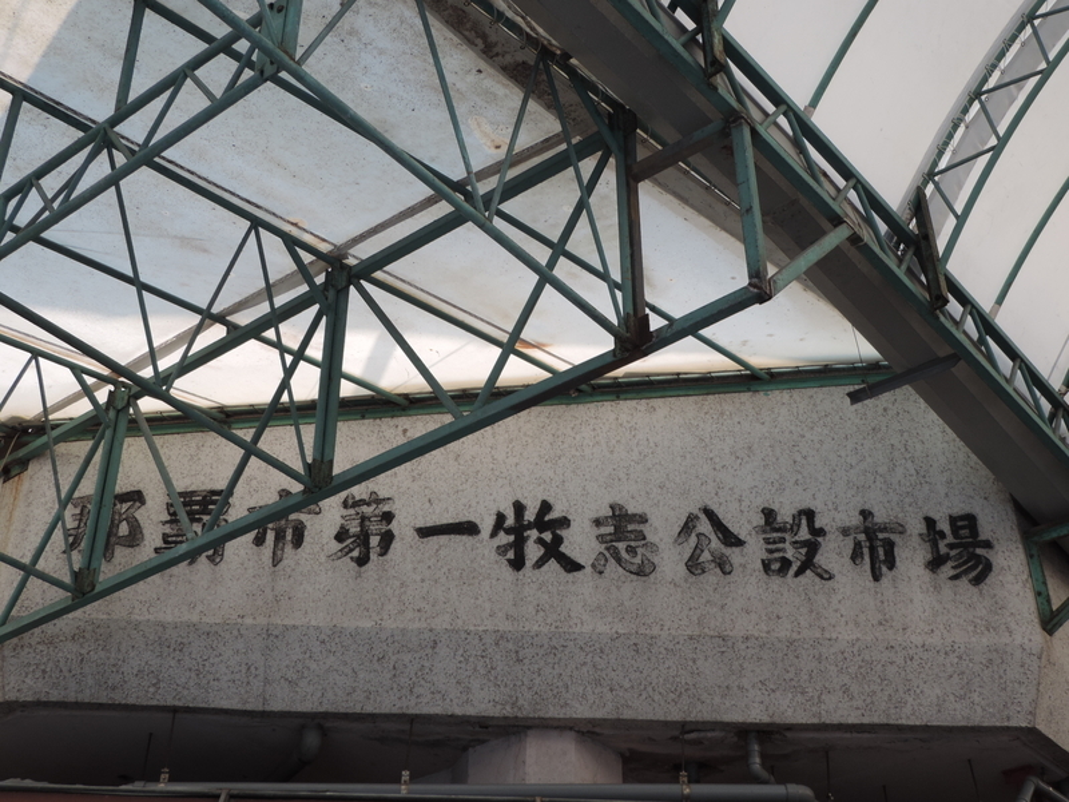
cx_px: 534
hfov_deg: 40.4
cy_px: 401
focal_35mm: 47
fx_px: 1451
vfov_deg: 30.9
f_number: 3.5
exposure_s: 1/50
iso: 100
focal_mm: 8.3
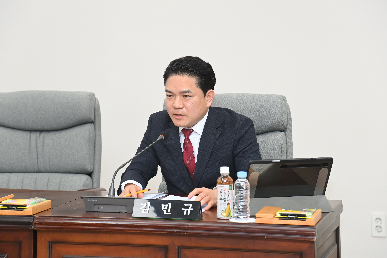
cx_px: 194
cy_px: 129
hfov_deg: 17.1
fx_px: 1290
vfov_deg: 11.4
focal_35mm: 120
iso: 2500
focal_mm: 120
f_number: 6.3
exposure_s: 1/250
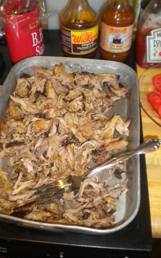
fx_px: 267
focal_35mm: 38
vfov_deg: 51.6
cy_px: 129
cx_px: 69
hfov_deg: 33.5
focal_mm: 6.3
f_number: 3.1
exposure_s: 1/30
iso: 400
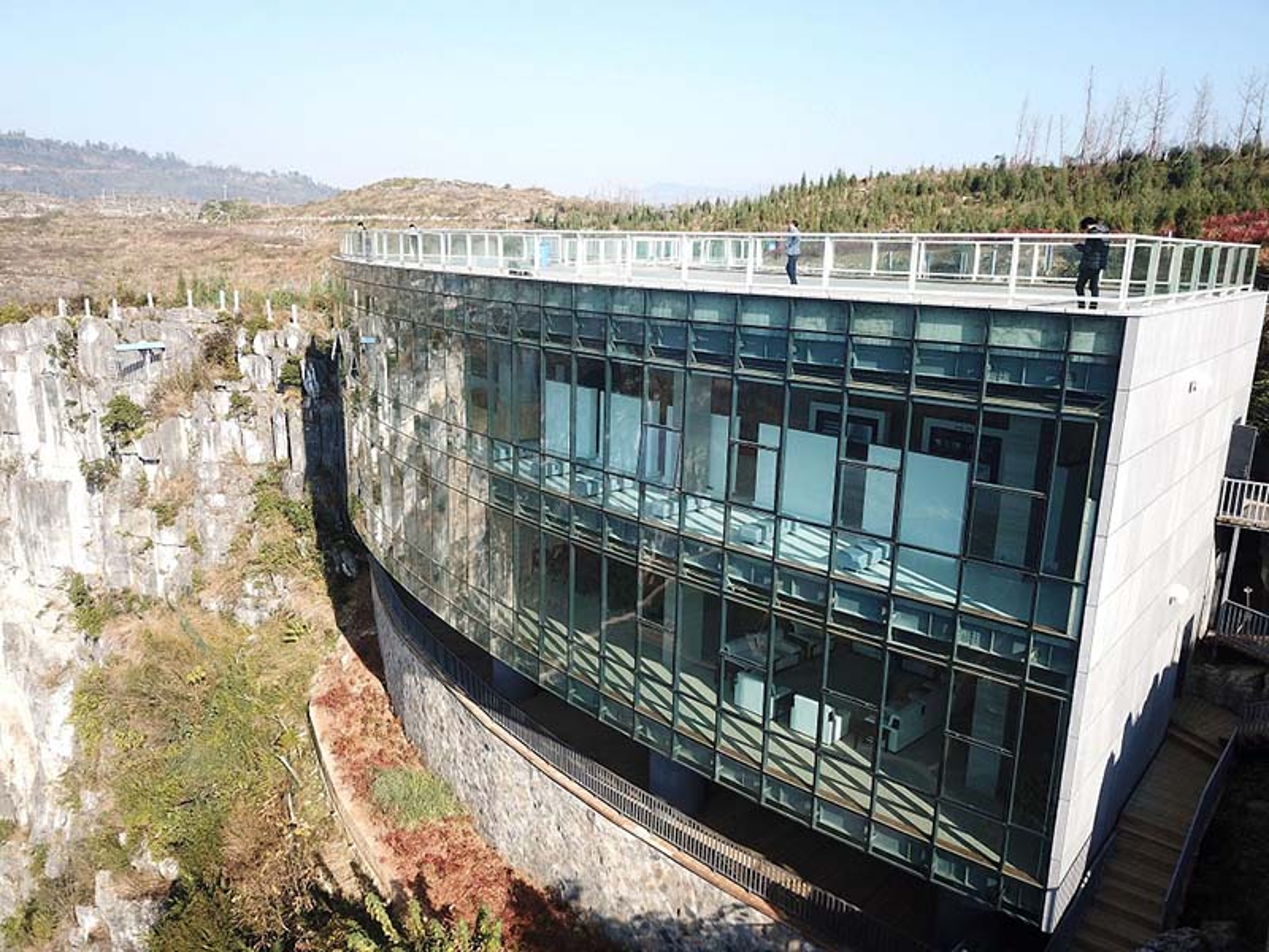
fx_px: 953
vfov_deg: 53.1
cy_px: 476
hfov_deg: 67.3
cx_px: 634
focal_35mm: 26
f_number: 2.2
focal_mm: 4.73
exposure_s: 1/800
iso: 100
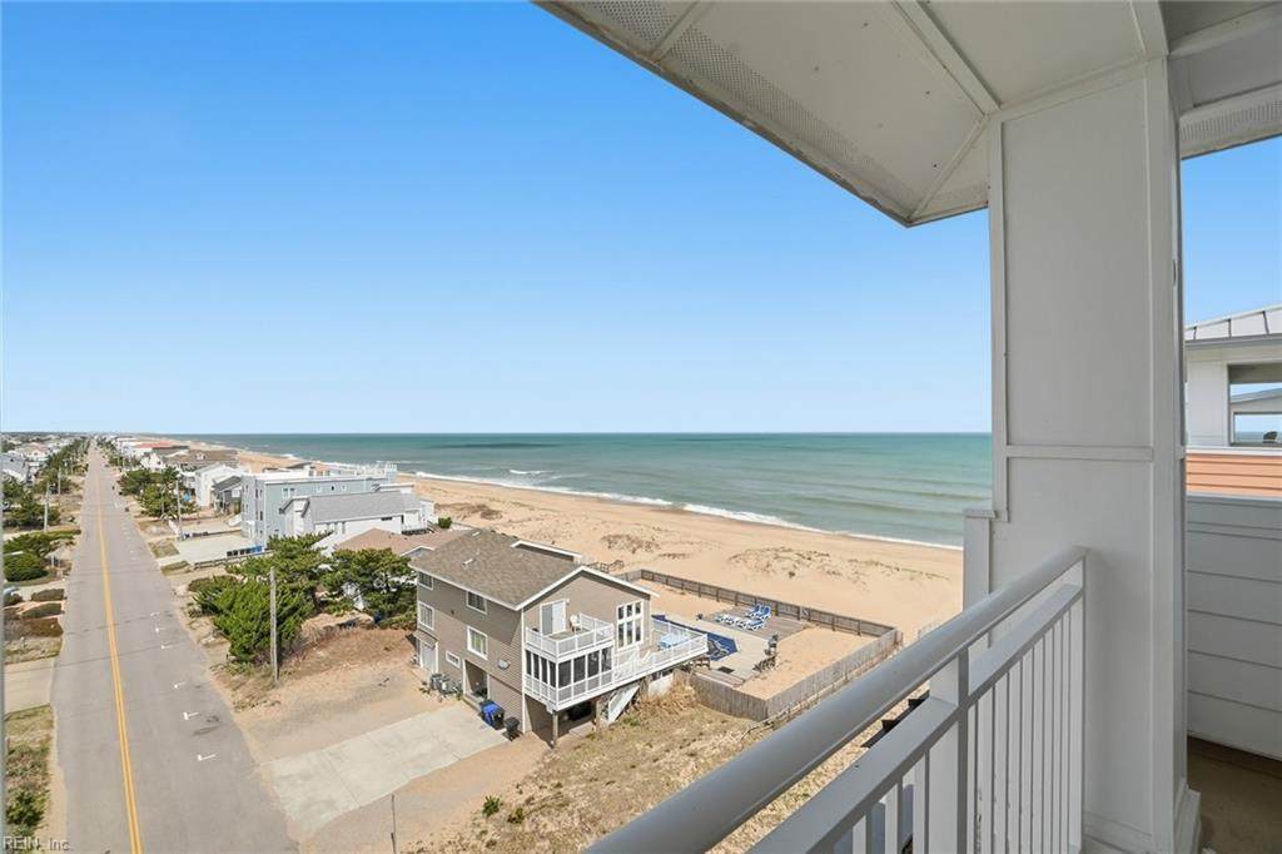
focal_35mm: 16
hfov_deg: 96.8
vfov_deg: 73.7
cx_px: 641
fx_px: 570
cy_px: 427
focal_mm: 16
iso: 2000
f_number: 9
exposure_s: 1/8000
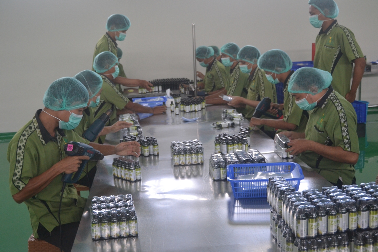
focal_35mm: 42
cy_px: 126
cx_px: 189
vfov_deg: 31.9
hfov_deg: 46.4
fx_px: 441
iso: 1100
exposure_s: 1/500
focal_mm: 28
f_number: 4
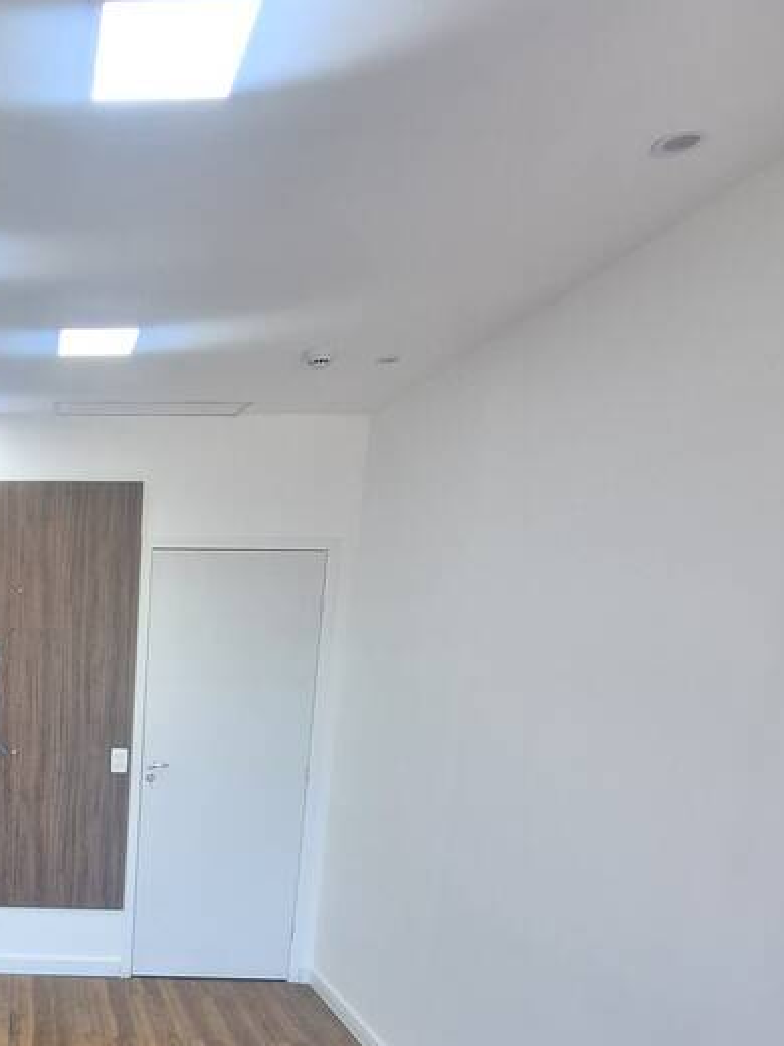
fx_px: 815
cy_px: 813
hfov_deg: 43.4
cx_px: -14
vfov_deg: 60.8
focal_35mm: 27
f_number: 2.2
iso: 64
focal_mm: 1.74
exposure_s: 1/40
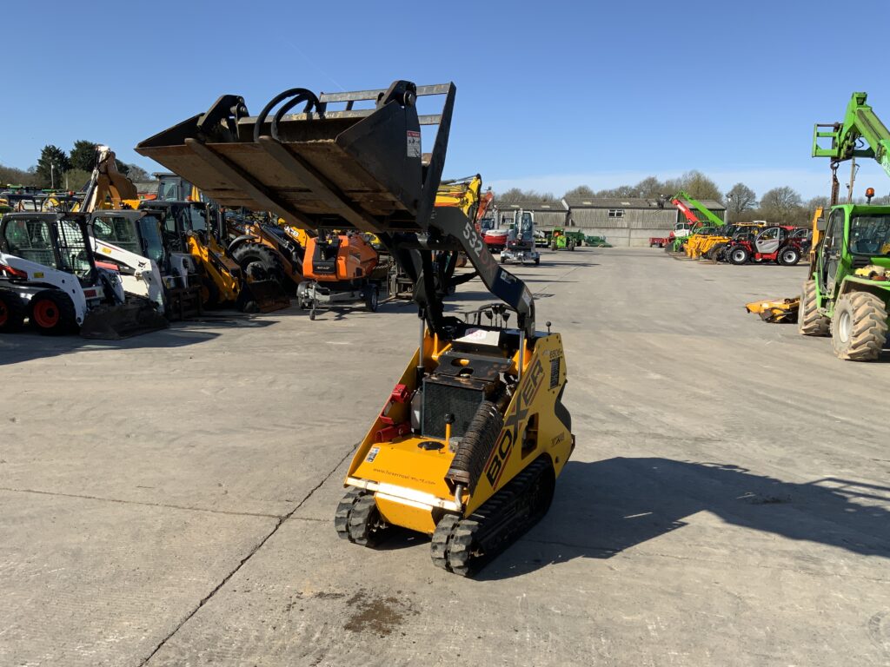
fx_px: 746
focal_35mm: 29
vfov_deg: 48.2
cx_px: 445
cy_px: 334
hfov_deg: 61.7
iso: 16
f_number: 1.8
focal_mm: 3
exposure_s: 1/1912
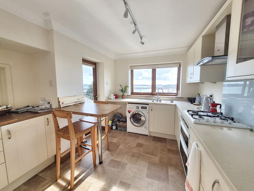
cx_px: 127
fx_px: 95
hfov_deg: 106.2
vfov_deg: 89.9
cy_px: 96
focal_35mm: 13
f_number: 2.2
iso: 50
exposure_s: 1/386
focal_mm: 1.7
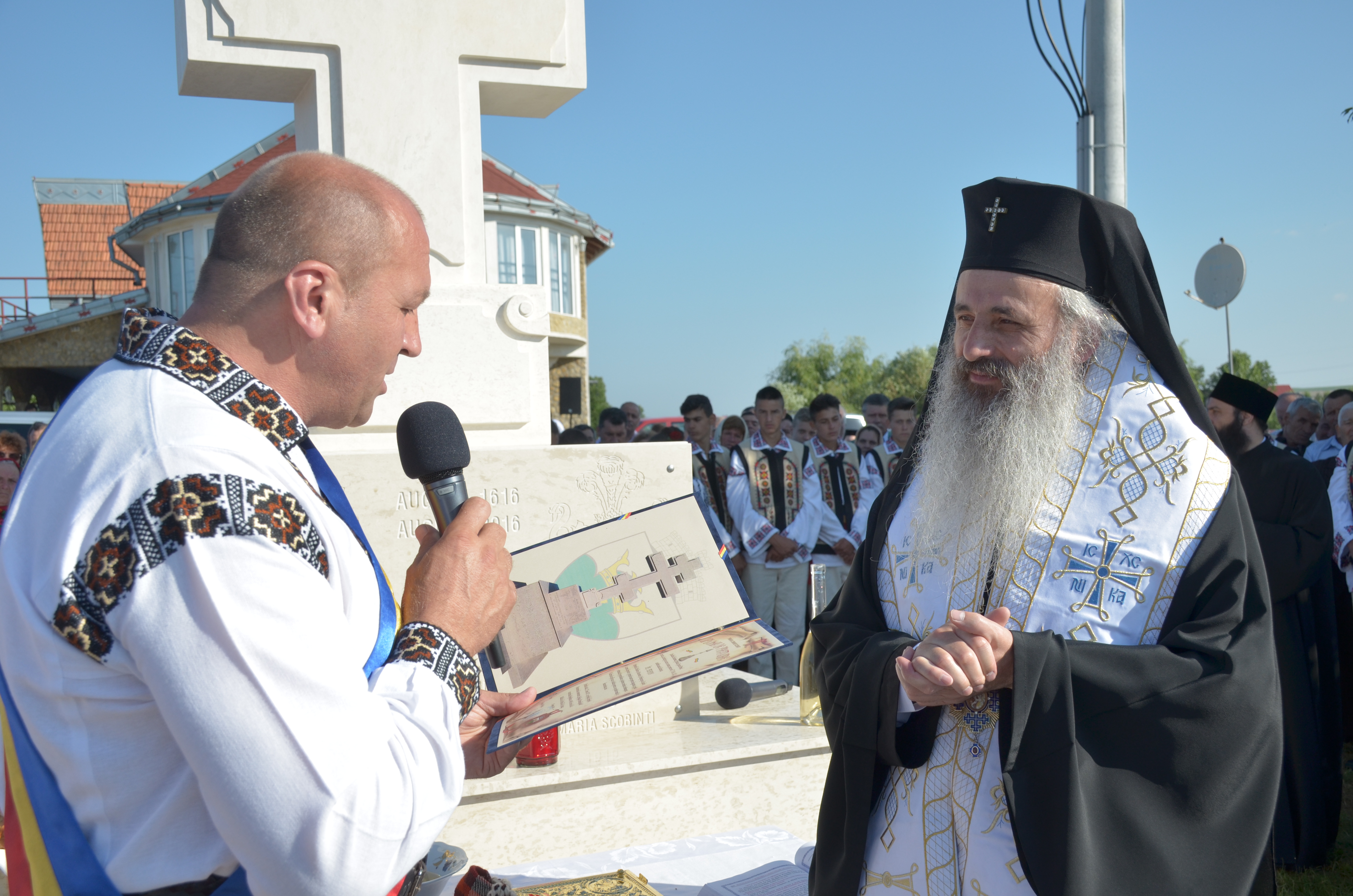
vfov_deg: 34.1
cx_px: 676
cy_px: 448
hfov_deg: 49.6
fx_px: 1463
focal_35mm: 39
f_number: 5.6
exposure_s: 1/800
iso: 250
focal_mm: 26
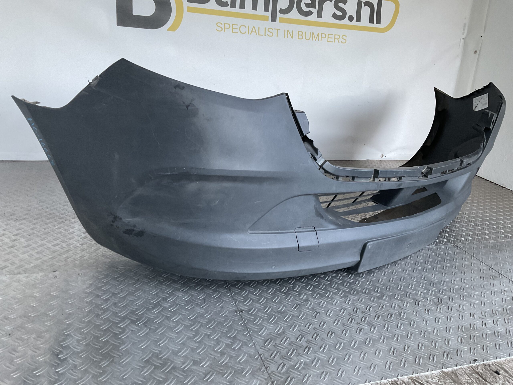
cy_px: 192
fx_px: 430
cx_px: 256
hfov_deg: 61.7
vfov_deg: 48.2
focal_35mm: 29
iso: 80
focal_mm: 3
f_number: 1.8
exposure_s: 1/60
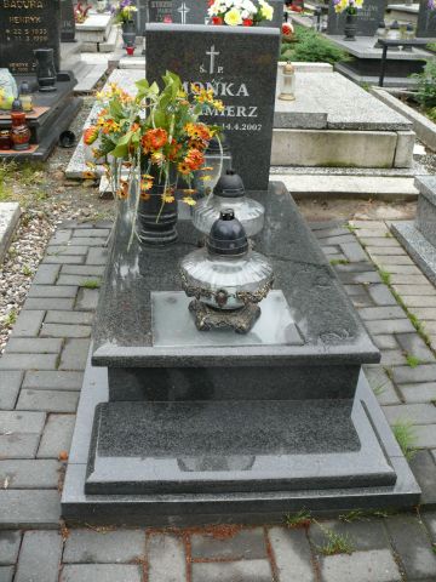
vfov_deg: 52.6
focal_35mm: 35
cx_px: 218
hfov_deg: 40.7
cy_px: 291
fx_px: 588
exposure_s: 1/125
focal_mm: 7.4
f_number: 2.8
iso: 100
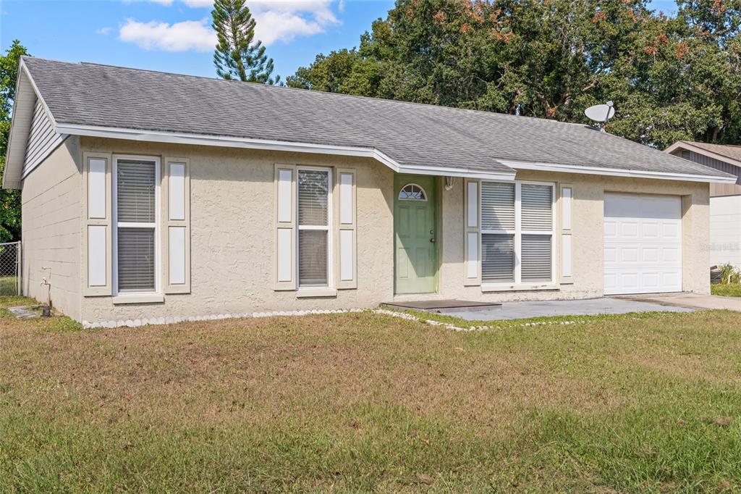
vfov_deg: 37.8
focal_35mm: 35
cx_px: 370
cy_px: 247
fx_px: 720
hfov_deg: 54.4
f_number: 8
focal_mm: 35
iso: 250
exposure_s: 1/100
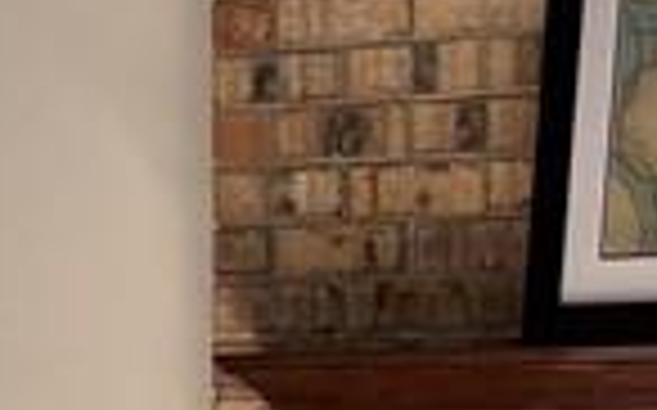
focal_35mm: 178
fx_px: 3185
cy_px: 843
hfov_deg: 11.8
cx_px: 378
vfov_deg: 7.1
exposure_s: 1/199
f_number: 1.78
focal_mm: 6.76
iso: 200
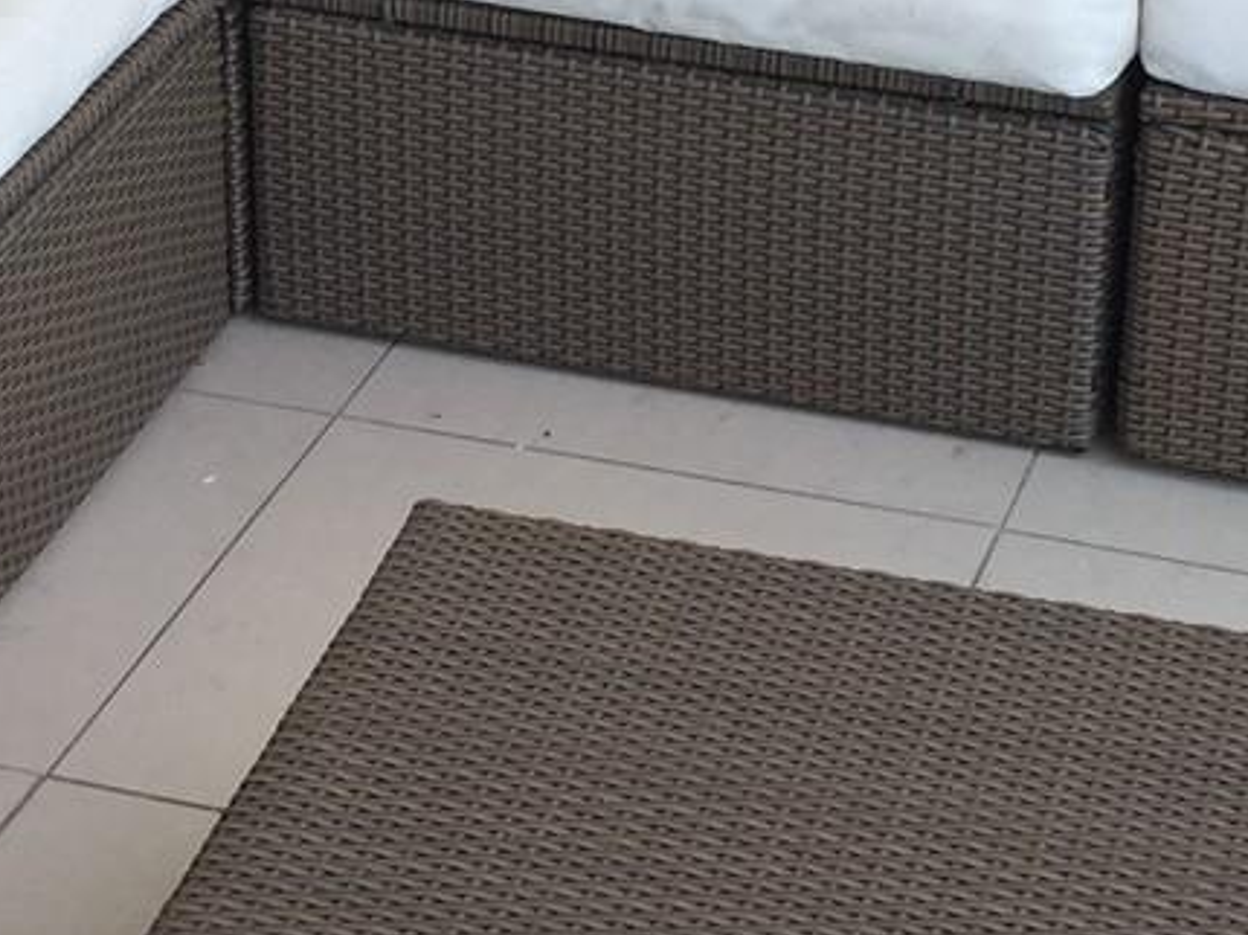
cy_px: 157
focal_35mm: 108
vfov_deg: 13.6
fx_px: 3892
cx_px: 511
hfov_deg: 18.2
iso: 32
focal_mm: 4.15
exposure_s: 1/347
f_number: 2.2
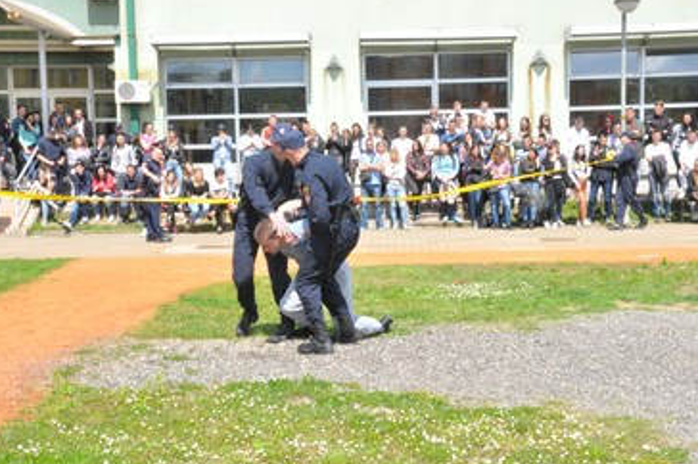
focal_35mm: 61
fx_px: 1182
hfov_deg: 32.9
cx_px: 366
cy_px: 225
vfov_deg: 22.2
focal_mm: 38
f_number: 27
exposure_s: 1/200
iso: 3200
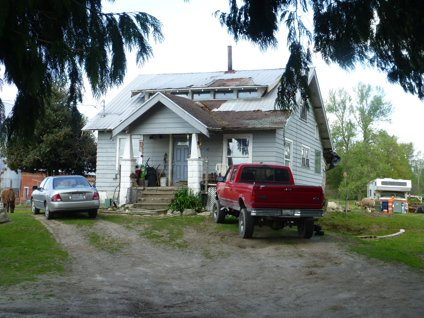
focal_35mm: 54
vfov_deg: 27.0
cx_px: 212
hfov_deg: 35.5
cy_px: 159
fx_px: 661
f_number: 4.6
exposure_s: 1/160
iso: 100
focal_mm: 9.7
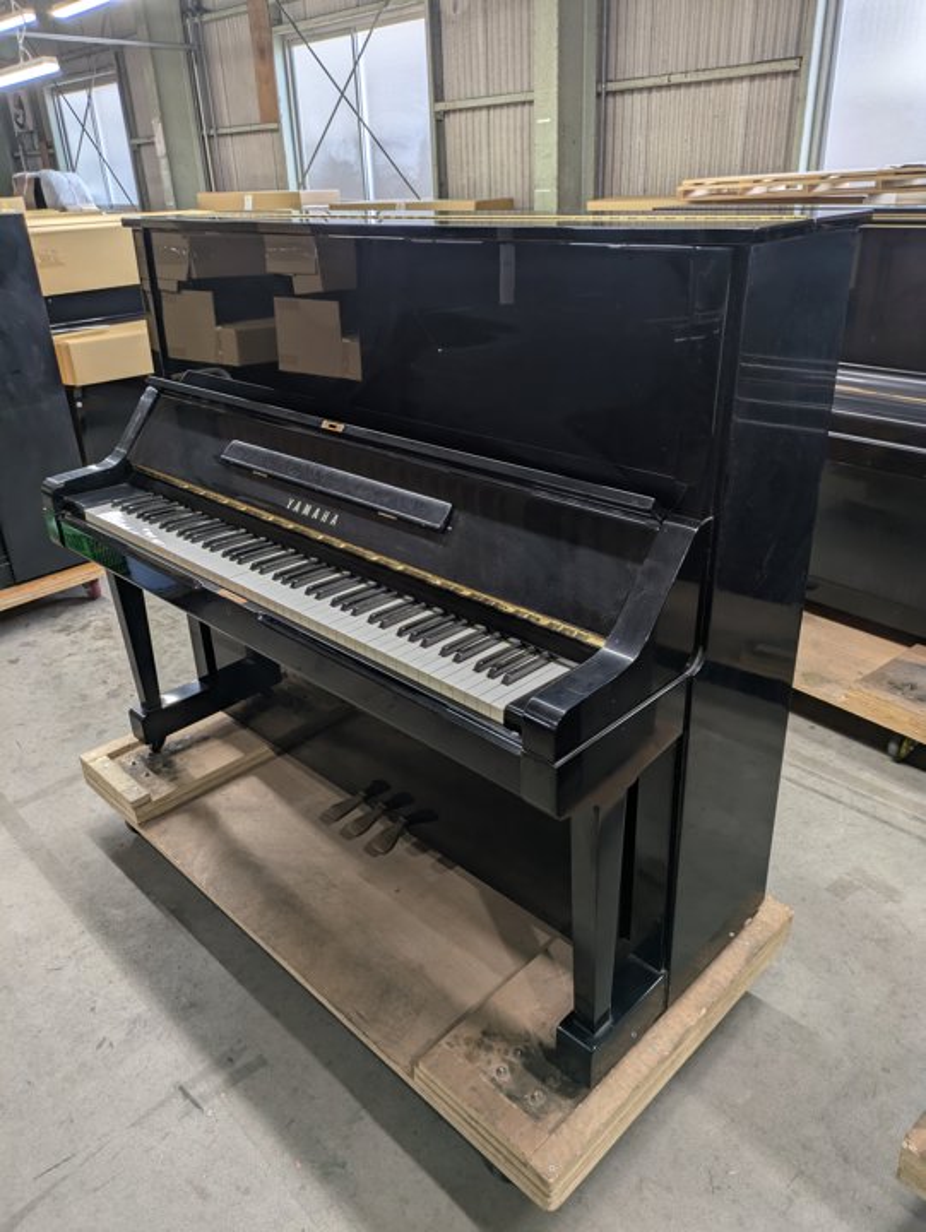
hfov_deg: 54.9
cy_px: 616
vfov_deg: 69.4
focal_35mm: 25
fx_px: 891
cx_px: 463
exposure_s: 1/60
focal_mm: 5.43
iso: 40
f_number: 1.89
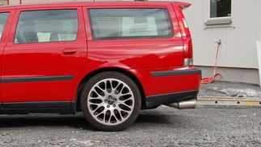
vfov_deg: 12.8
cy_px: 61
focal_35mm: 94
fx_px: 650
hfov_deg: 22.0
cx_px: 12
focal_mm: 30
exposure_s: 1/200
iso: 200
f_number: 7.1
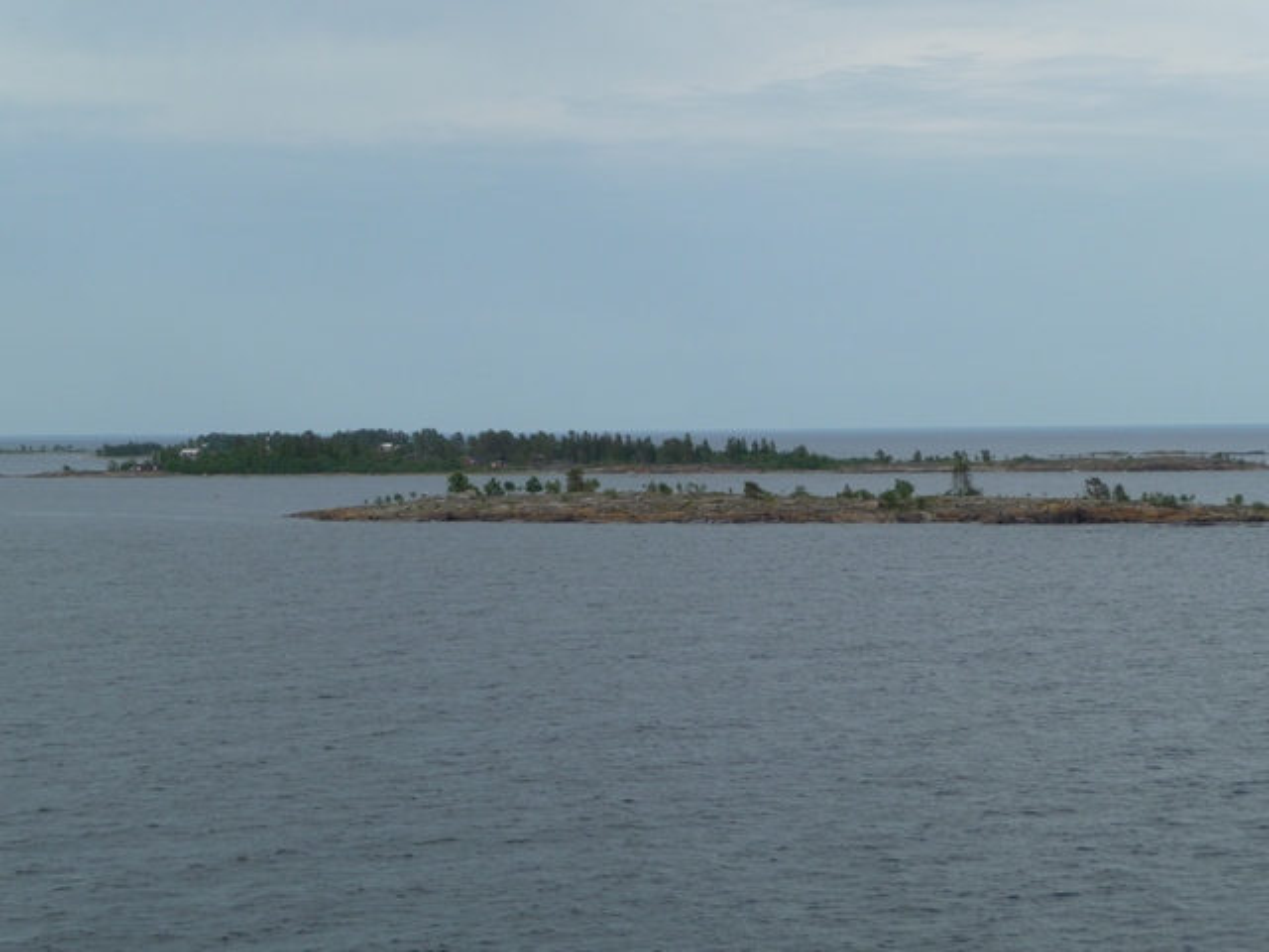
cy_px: 476
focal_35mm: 103
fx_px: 3776
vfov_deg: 14.4
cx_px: 634
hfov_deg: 19.1
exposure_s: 1/400
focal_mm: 17.5
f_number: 4.7
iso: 100
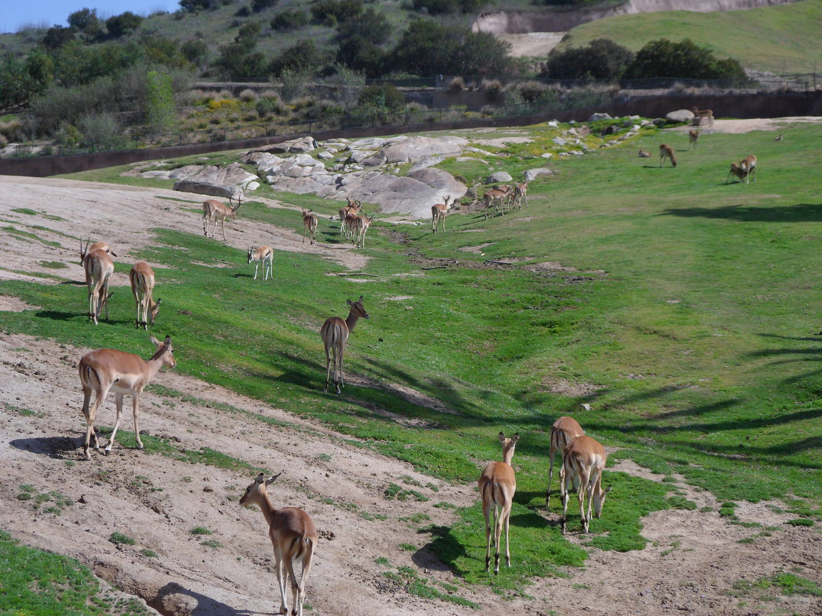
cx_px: 411
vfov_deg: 21.6
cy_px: 308
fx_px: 1615
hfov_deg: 28.6
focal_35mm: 68
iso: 80
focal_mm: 10.6
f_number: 4.7
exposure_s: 1/750
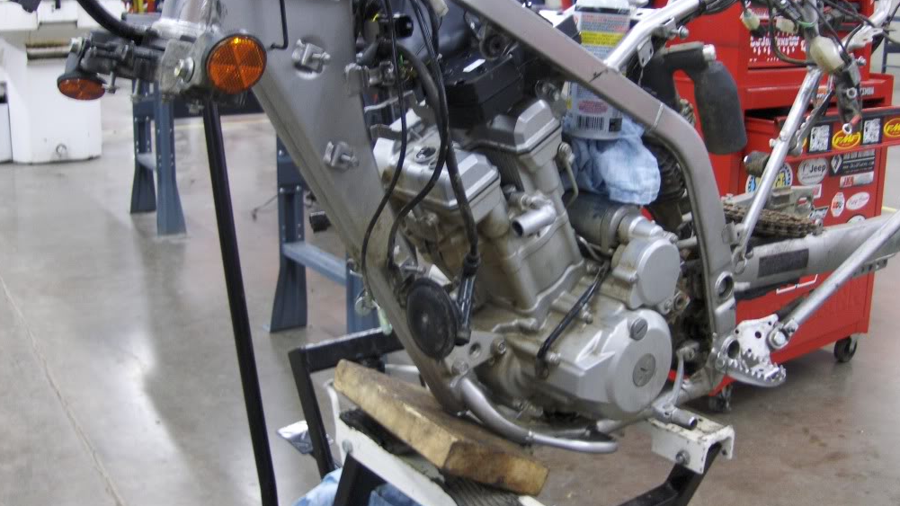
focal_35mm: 39
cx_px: 450
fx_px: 931
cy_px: 195
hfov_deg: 51.6
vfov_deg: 30.3
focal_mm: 7.5
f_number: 2.8
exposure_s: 1/10.9
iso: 200
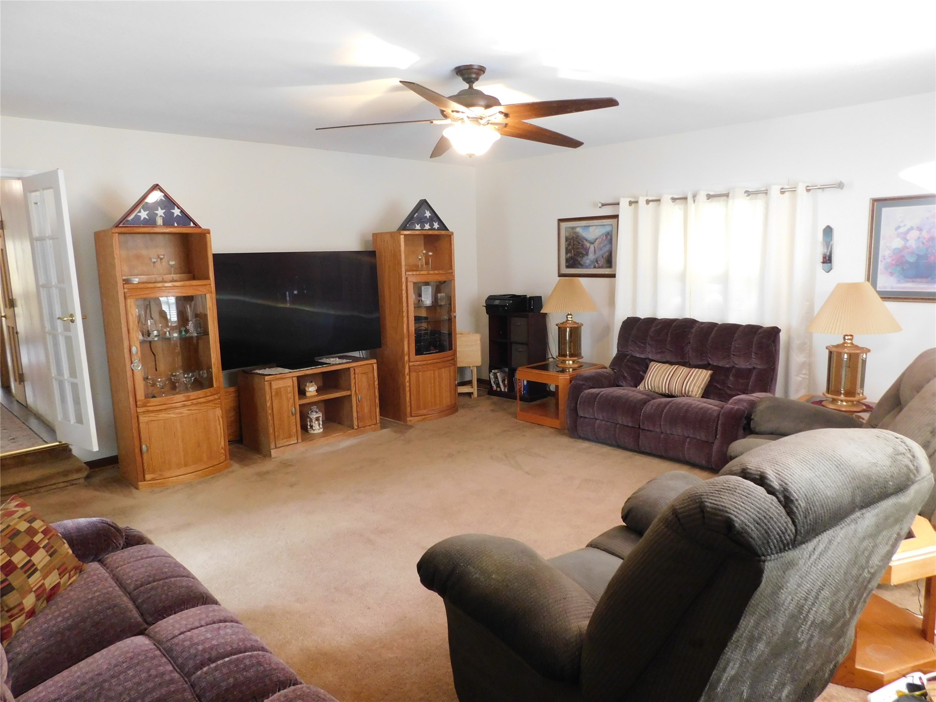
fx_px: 622
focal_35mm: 23
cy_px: 351
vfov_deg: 58.9
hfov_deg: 73.9
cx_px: 468
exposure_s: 1/8
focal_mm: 4
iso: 400
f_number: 3
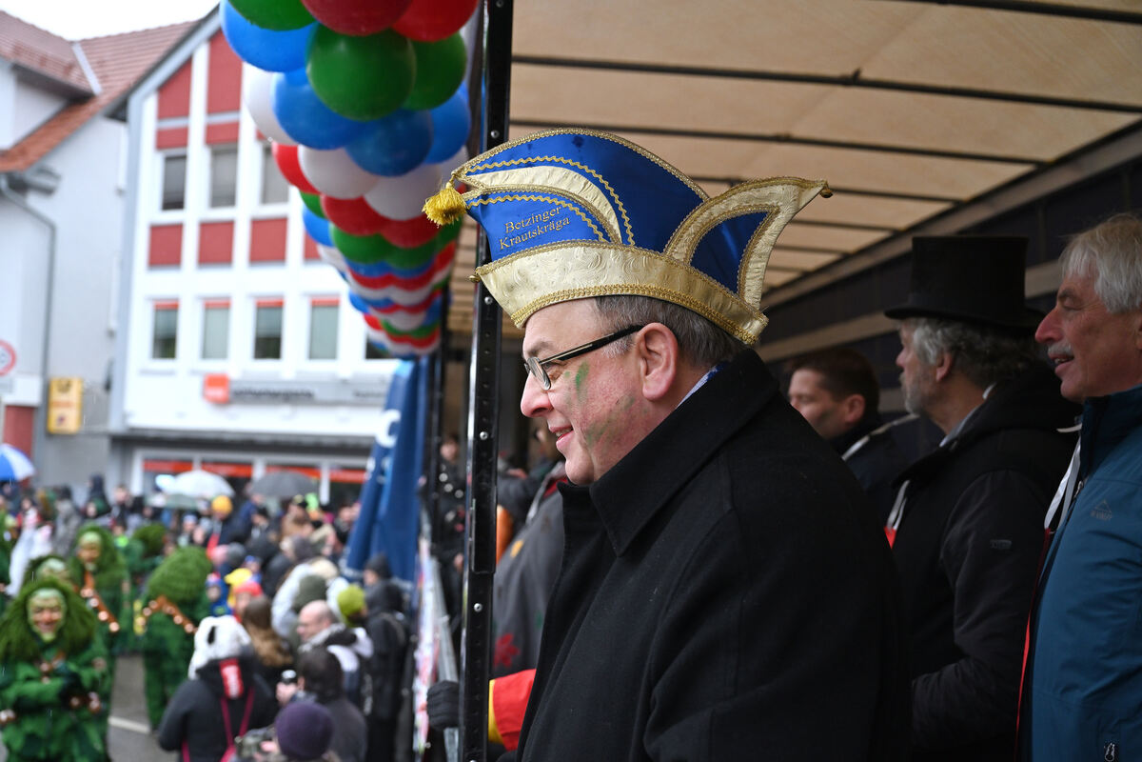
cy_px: 381
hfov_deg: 55.8
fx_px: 1078
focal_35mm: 34
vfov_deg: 38.9
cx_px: 571
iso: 800
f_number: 3.5
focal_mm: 34
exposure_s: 1/500
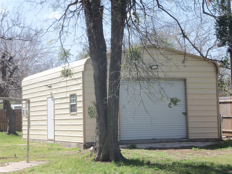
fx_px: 516
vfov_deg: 19.1
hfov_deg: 25.3
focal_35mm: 77
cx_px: 116
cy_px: 87
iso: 64
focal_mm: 13.7
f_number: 5
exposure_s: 1/250
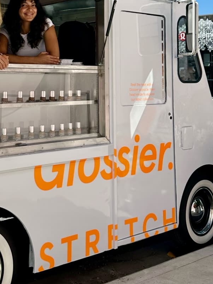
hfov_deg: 23.8
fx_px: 501
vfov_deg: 30.7
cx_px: 62
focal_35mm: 61
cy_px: 48
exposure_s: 1/3861
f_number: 1.78
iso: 80
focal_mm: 6.86
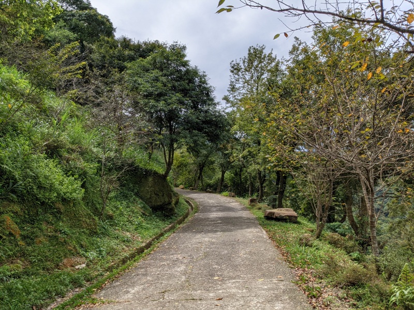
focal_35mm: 27
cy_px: 155
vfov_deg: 51.4
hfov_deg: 65.3
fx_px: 323
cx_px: 207
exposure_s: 1/3906
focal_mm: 4.38
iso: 53
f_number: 1.73
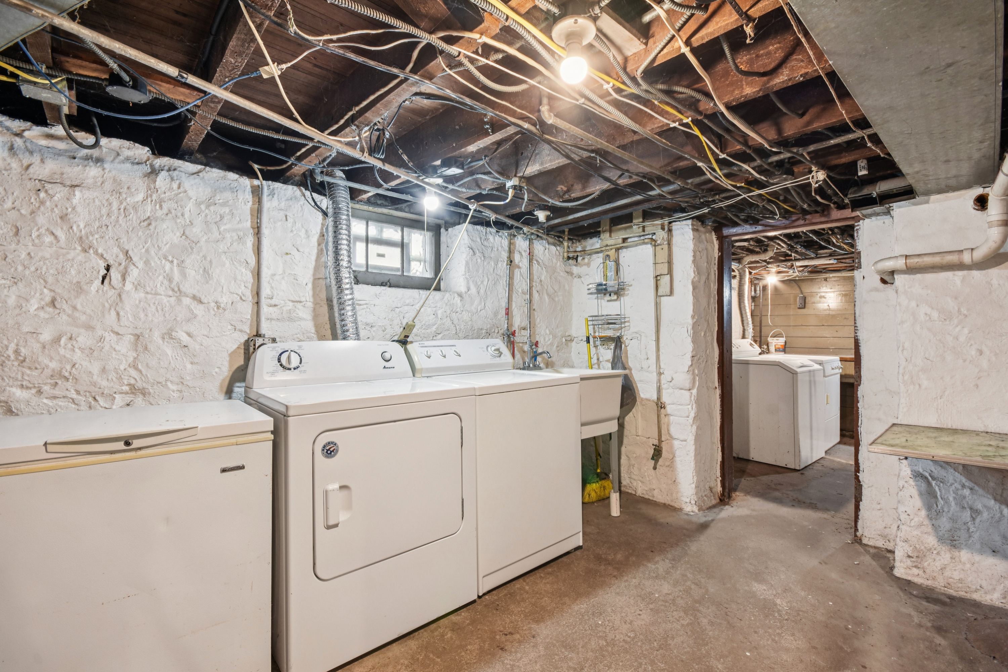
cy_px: 336
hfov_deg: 100.4
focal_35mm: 15
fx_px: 420
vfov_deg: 77.3
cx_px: 504
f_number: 8
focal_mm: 10
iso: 640
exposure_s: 1/6
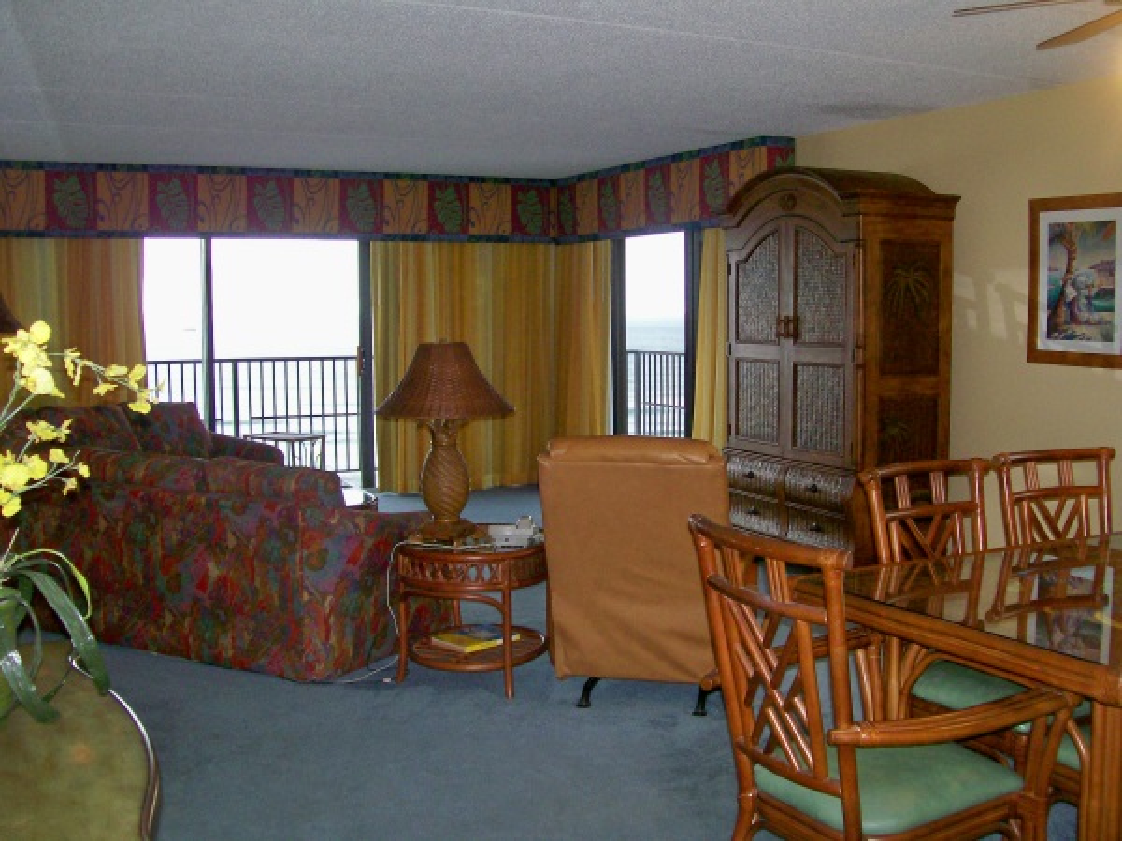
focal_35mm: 36
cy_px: 420
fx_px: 1167
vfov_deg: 39.7
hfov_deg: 51.4
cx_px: 561
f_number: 2.7
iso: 140
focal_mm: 6
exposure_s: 1/64
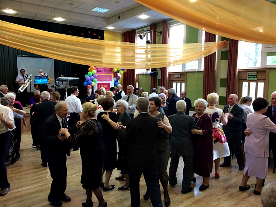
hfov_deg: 61.7
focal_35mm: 29
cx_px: 138
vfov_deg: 48.2
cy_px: 104
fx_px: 231
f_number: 2.2
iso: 160
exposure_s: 1/33
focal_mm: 4.15
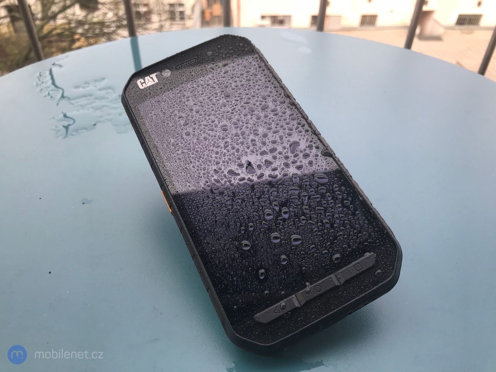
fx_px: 401
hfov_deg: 63.4
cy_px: 186
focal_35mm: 28
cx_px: 248
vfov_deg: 49.7
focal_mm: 3.99
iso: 20
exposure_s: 1/106
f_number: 1.8
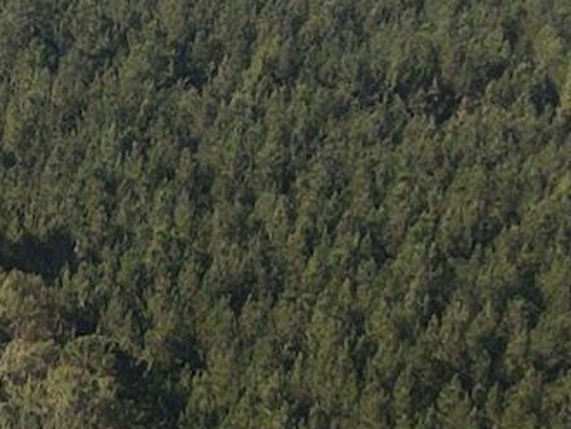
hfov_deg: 9.7
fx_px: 3070
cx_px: -668
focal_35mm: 186
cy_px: 313
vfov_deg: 8.0
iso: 180
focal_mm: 4.5
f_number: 2.8
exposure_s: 1/15
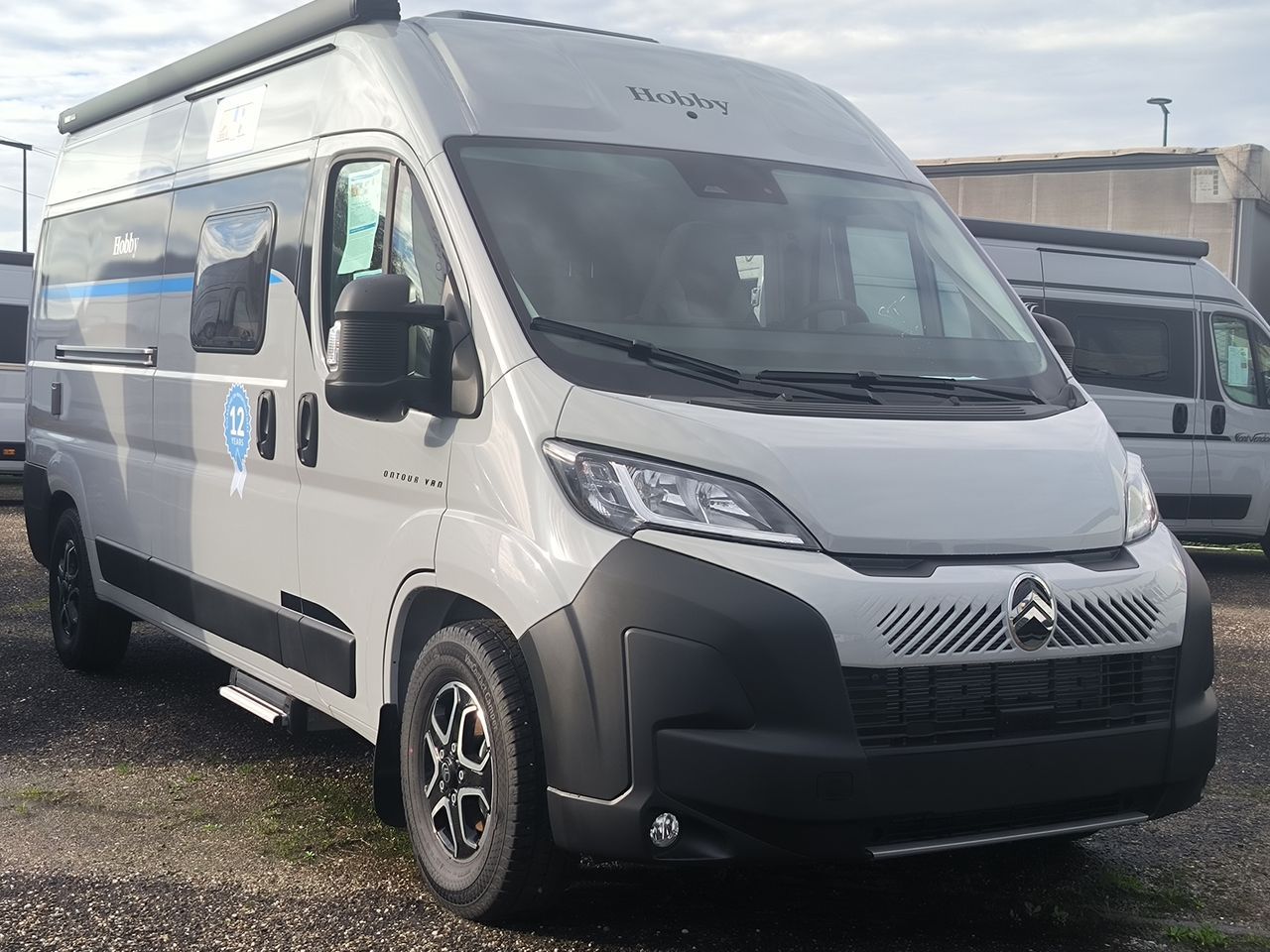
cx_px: 635
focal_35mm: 24
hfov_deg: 71.6
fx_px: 881
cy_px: 476
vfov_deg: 56.8
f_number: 1.7
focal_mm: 5.24
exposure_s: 1/361
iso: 50
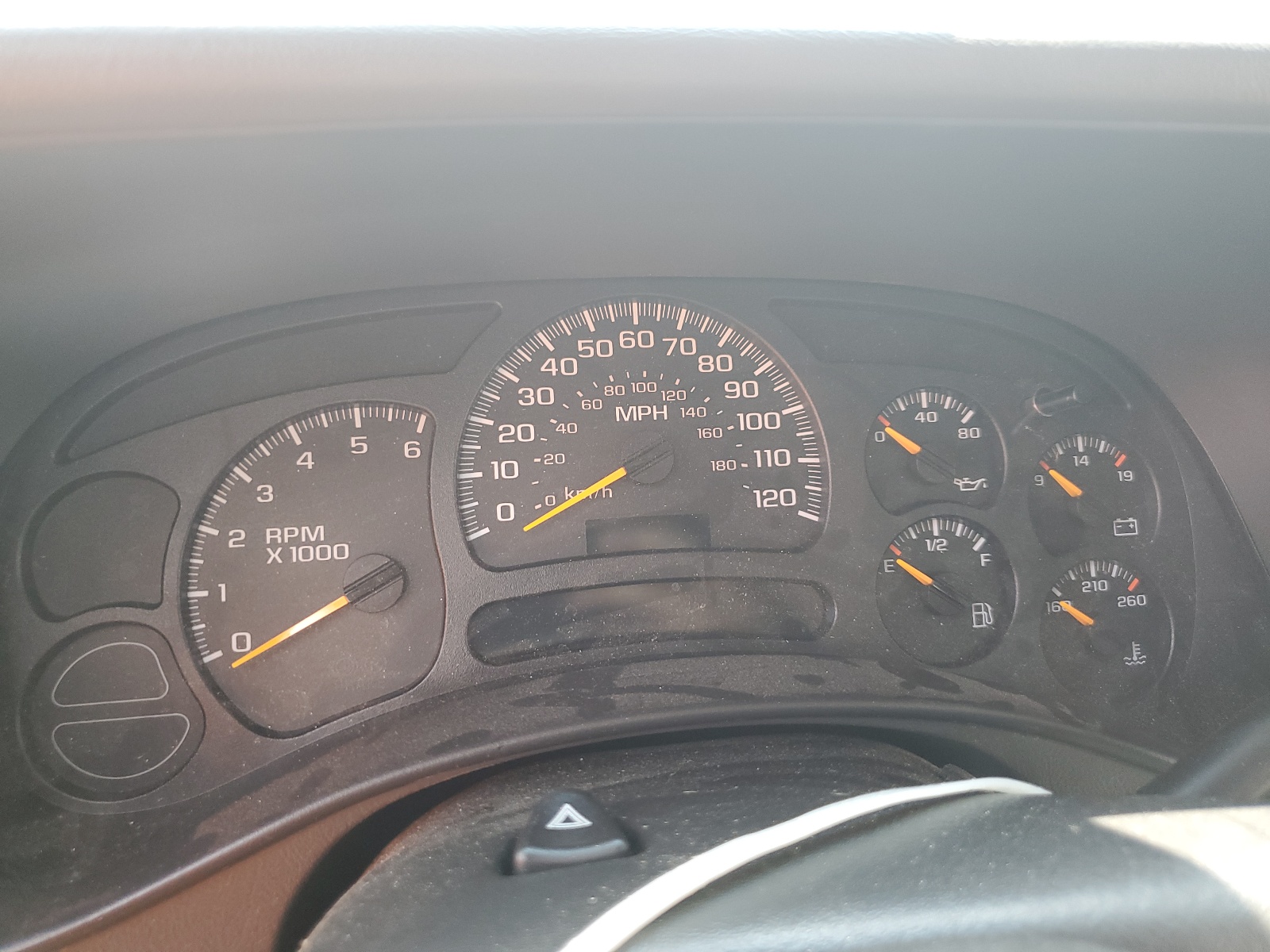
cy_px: 476
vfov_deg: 53.1
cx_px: 635
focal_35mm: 26
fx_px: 954
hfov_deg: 67.3
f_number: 1.5
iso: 77
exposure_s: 1/120
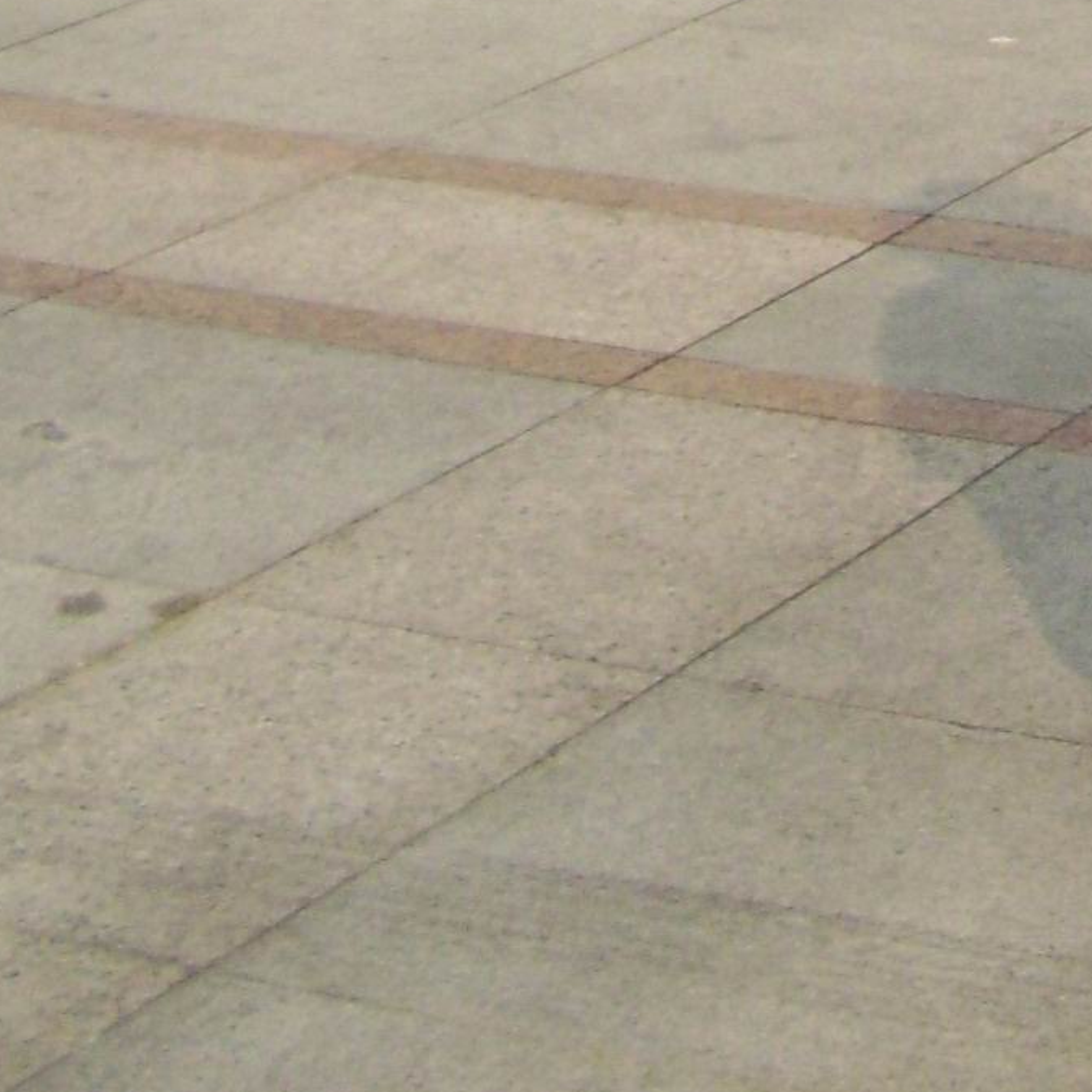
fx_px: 5246
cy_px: -1165
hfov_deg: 11.5
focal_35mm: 147
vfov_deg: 10.8
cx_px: 1551
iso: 80
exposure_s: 1/250
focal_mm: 5.7
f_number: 5.6
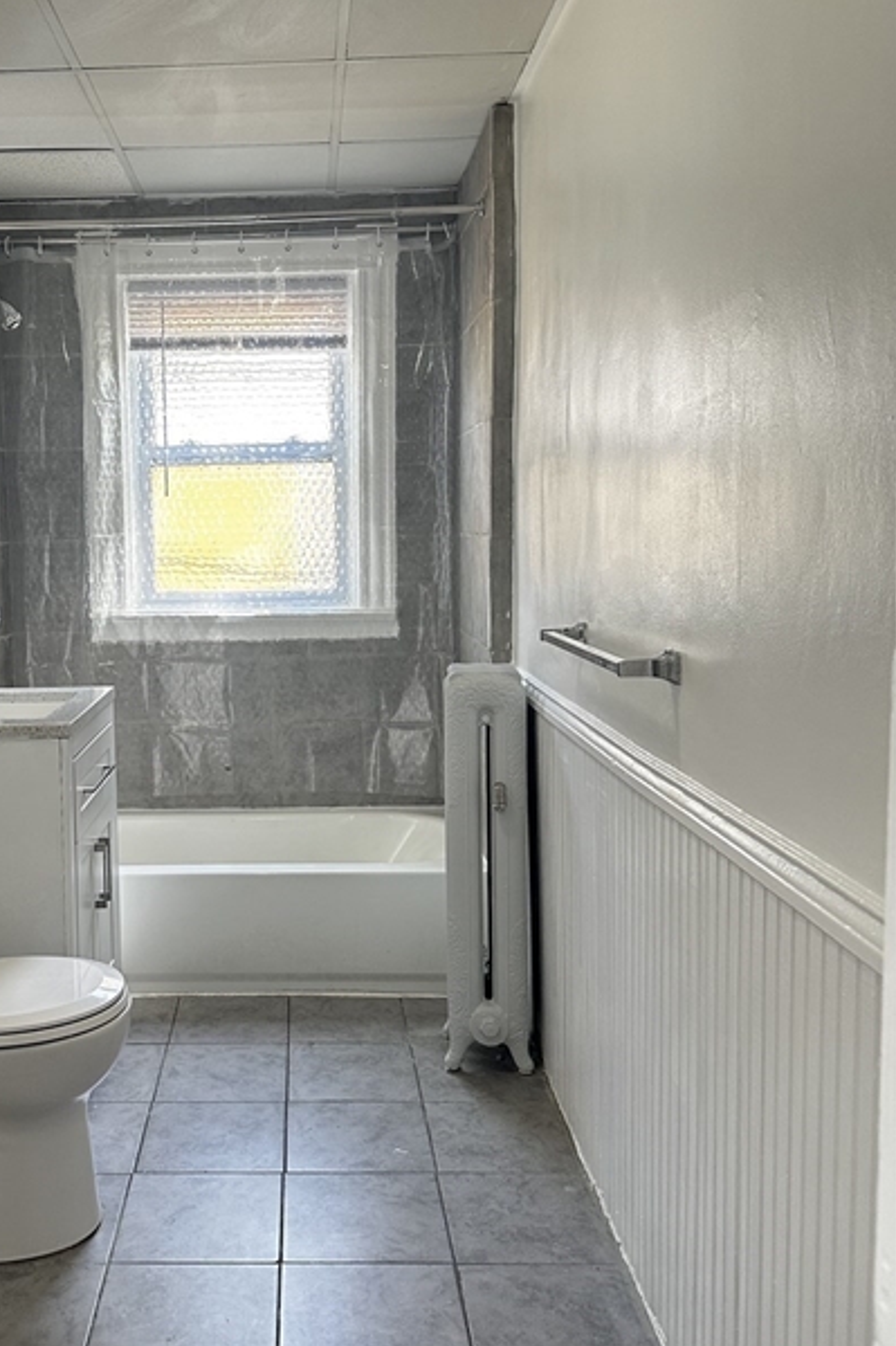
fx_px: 1195
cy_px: 620
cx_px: 254
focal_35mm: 32
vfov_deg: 58.7
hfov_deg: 40.2
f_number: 1.78
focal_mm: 6.86
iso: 200
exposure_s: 1/60
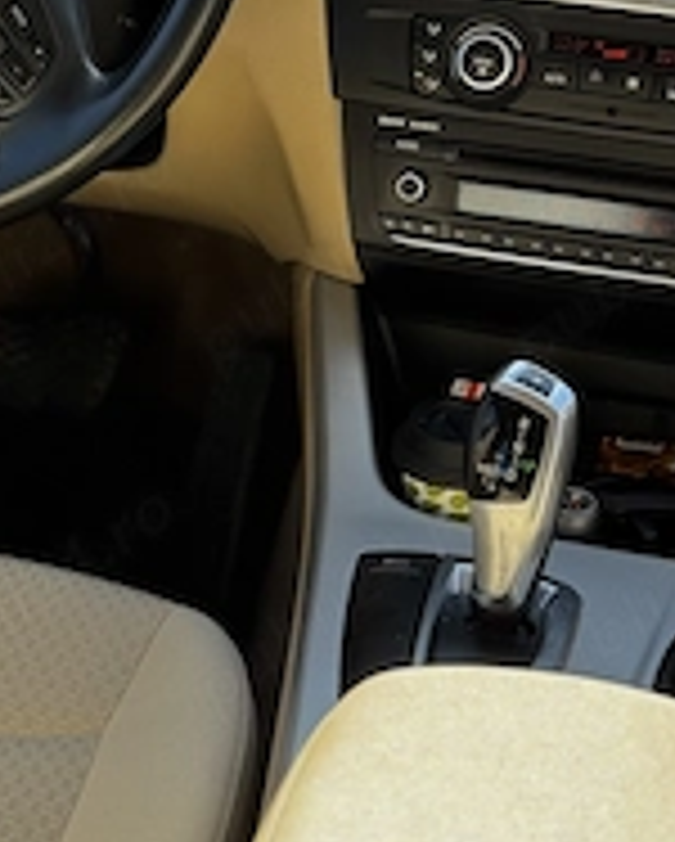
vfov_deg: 18.6
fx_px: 2493
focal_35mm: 100
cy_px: -14
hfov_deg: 15.4
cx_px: 184
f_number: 1.78
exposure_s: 1/693
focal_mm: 6.76
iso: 64
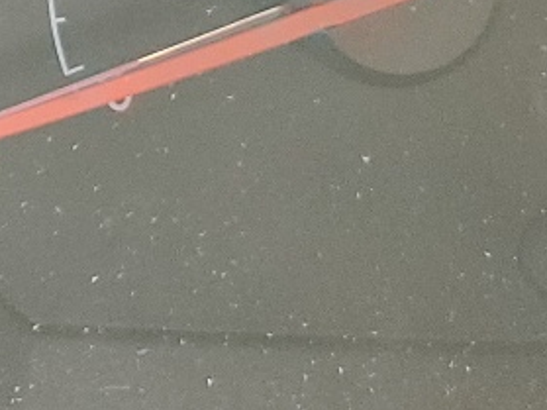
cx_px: -739
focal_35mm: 149
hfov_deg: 11.2
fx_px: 2353
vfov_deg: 9.2
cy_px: -477
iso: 78
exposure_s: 1/60.2
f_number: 1.5
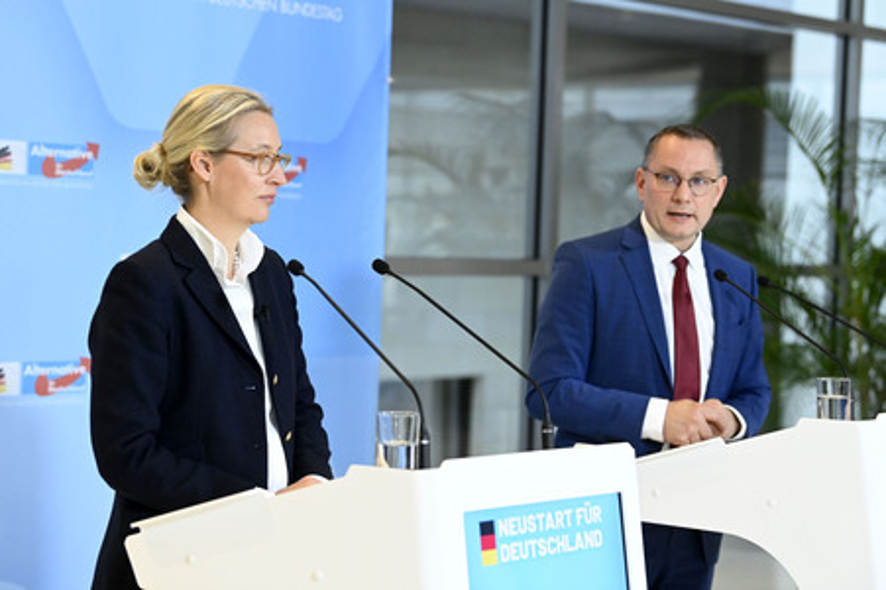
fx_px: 2090
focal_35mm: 85
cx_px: 443
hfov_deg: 23.9
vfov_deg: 16.0
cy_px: 295
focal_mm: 85
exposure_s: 1/400
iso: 8000
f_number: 4
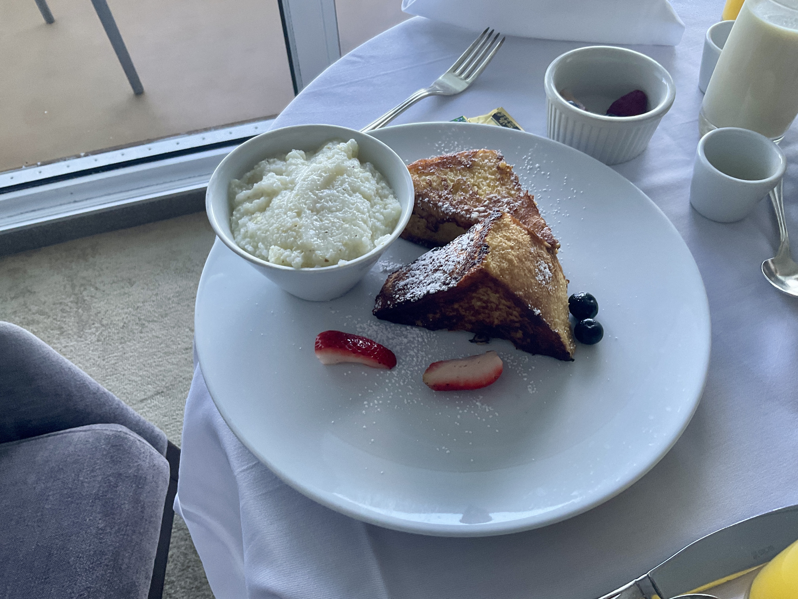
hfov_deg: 61.7
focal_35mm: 29
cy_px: 300
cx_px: 399
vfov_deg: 48.2
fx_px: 669
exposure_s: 1/60
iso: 80
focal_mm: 3
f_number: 1.8
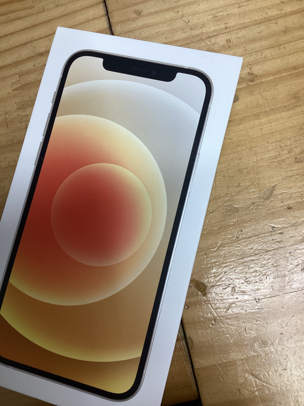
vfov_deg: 58.4
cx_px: 152
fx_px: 363
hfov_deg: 45.4
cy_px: 203
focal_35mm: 31
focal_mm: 3.3
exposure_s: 1/60
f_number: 2.4
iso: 50
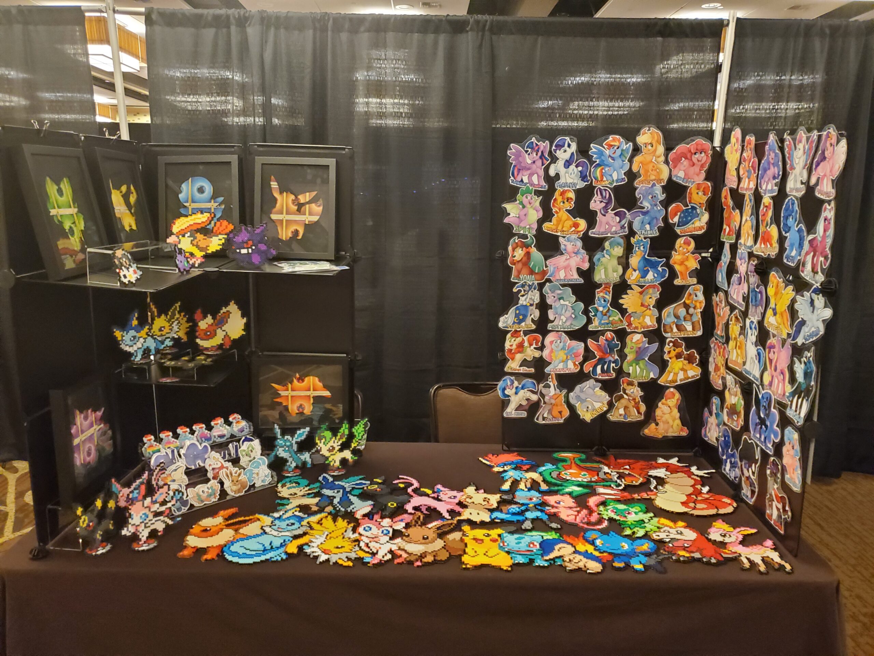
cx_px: 437
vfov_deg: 53.1
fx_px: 656
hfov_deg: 67.3
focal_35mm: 26
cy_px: 328
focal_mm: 4.3
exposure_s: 1/40
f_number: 1.5
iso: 640
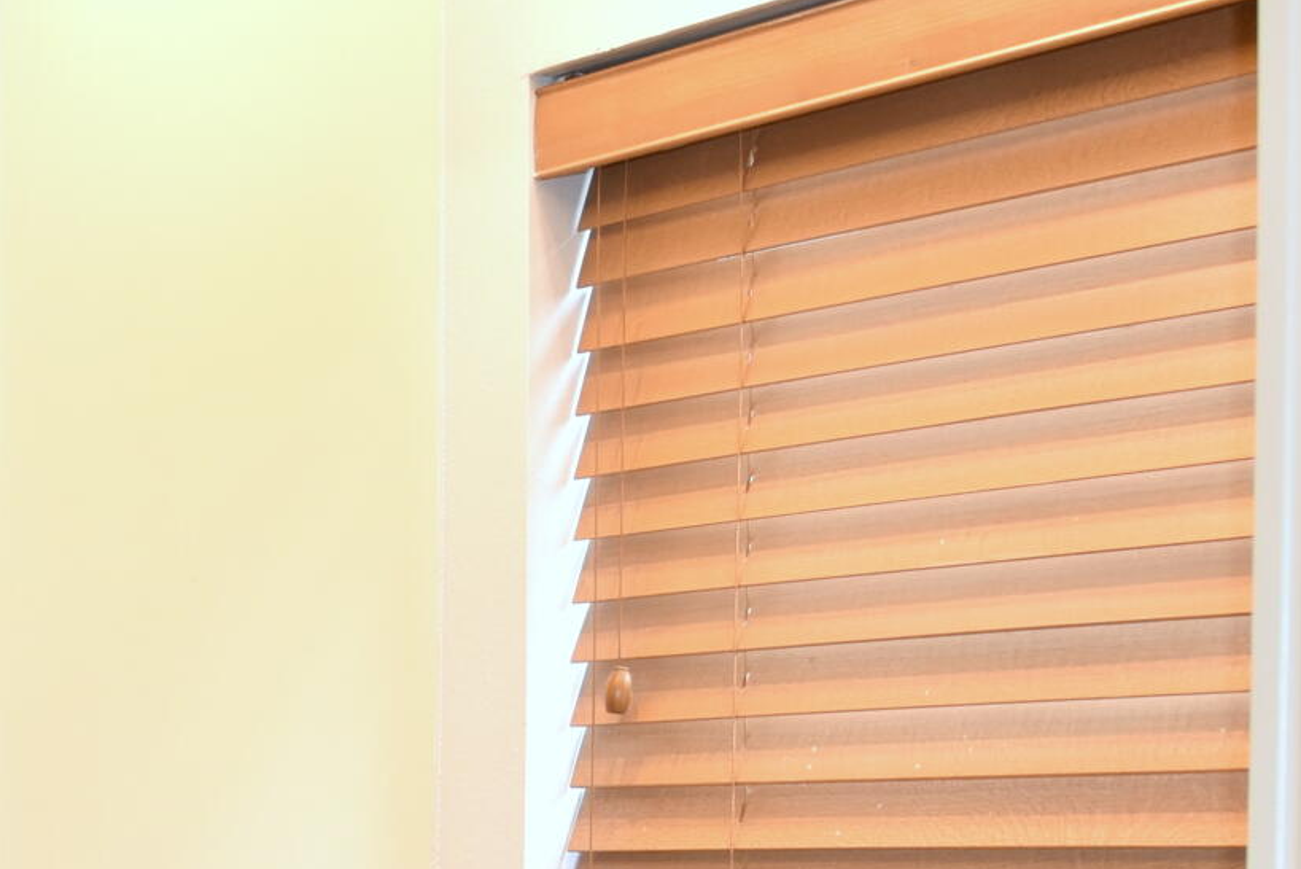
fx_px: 3181
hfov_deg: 20.6
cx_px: -493
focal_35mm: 88
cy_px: 1055
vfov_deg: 15.0
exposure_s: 1/100
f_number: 5
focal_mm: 24
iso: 800
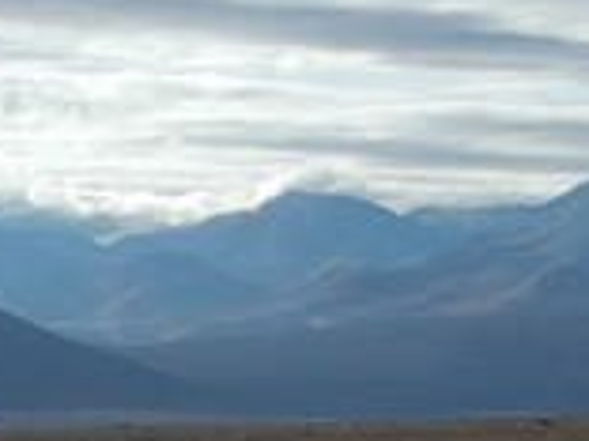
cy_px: 739
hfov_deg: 10.7
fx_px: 3131
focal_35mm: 184
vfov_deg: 7.9
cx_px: 547
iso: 100
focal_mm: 6
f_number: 4.5
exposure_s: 1/1000
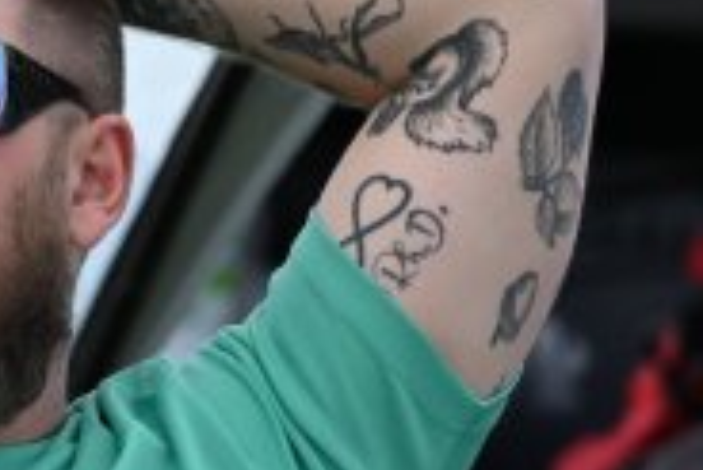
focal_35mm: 676
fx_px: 13211
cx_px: -55
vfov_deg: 2.0
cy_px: 260
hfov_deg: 3.0
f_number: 6
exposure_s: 1/250
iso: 320
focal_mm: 250
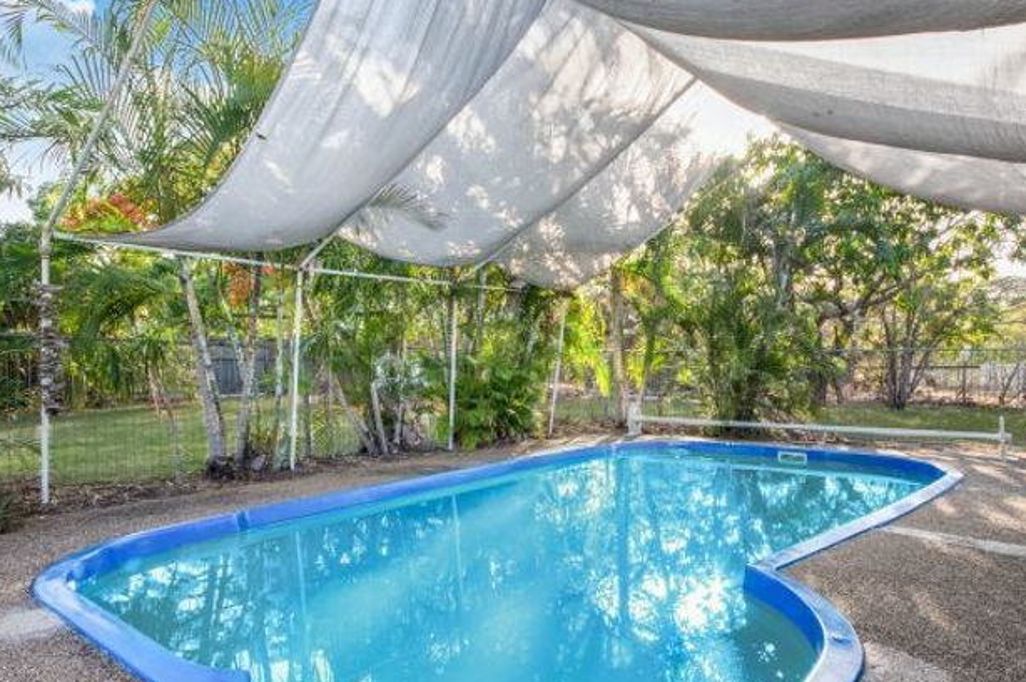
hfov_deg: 78.6
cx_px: 491
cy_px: 350
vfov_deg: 57.1
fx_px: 626
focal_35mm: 22
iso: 200
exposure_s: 1/60
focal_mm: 10
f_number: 8
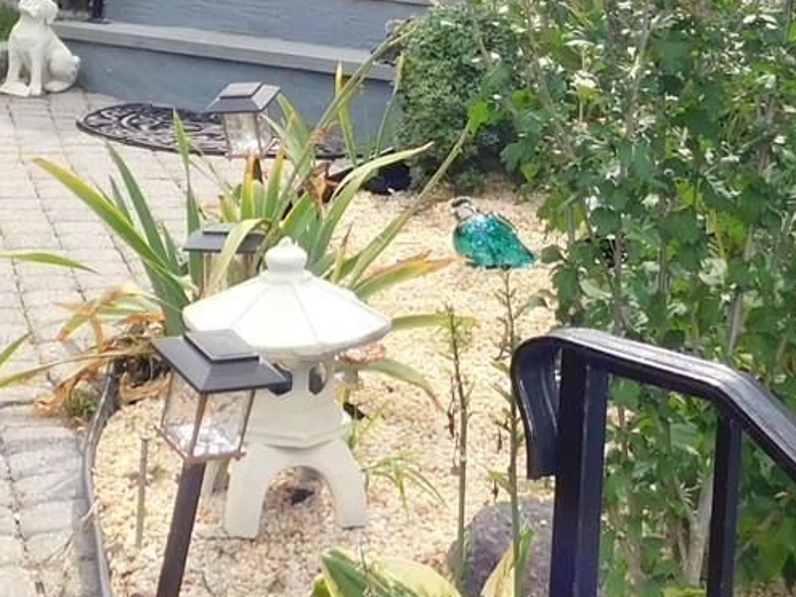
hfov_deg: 20.6
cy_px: -239
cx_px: 307
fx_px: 2185
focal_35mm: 95
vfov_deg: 14.7
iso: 125
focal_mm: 4
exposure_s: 1/640
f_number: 3
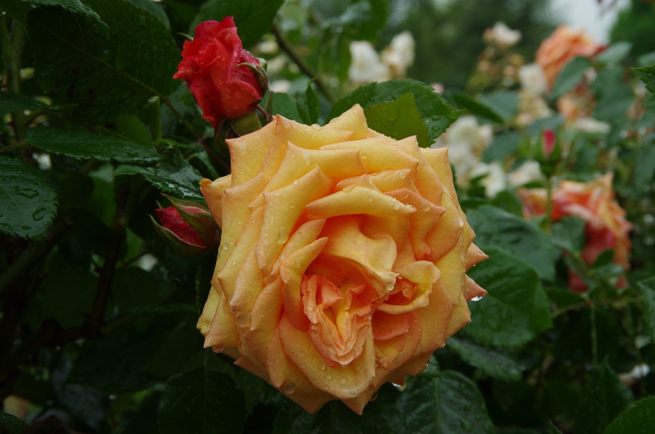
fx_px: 1443
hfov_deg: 25.6
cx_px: 328
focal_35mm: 80
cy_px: 217
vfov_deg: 17.1
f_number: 11
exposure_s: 1/125
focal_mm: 53
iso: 200
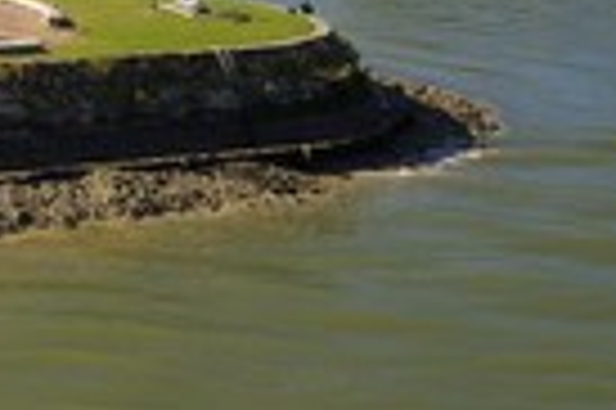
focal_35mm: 83
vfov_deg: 15.2
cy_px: -203
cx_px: -315
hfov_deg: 20.8
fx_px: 1419
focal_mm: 27
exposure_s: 1/320
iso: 200
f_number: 13
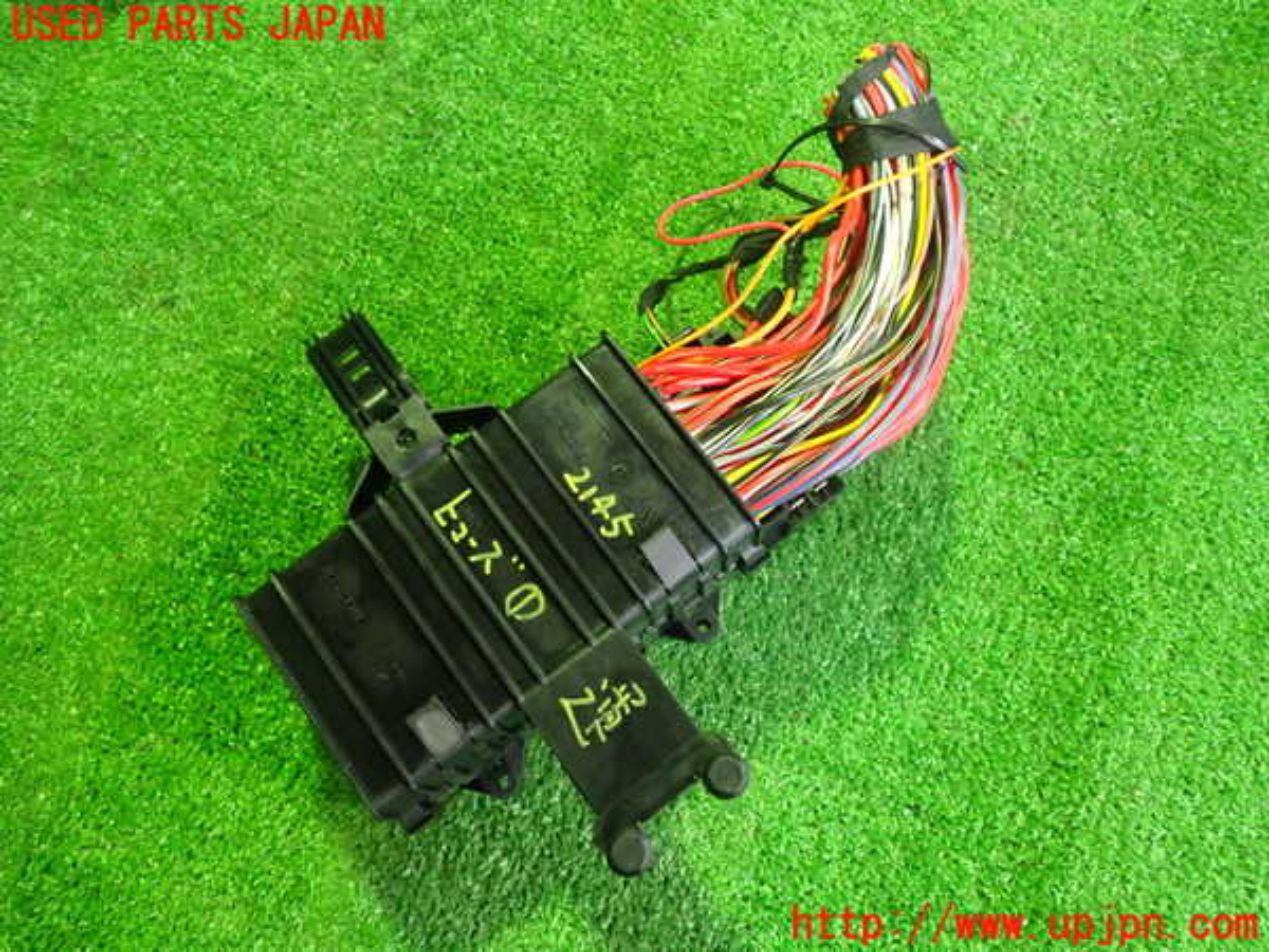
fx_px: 1100
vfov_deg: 46.8
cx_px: 634
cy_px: 476
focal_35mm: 30
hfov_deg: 60.0
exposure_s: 1/30
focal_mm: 5.4
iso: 800
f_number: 2.3
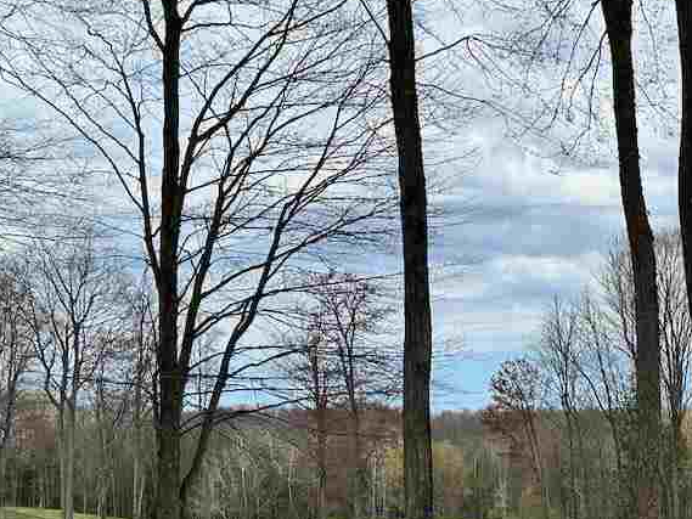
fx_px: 1080
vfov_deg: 26.6
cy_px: 410
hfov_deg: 33.2
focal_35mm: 54
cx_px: 658
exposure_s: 1/6211
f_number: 1.78
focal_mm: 6.86
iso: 80
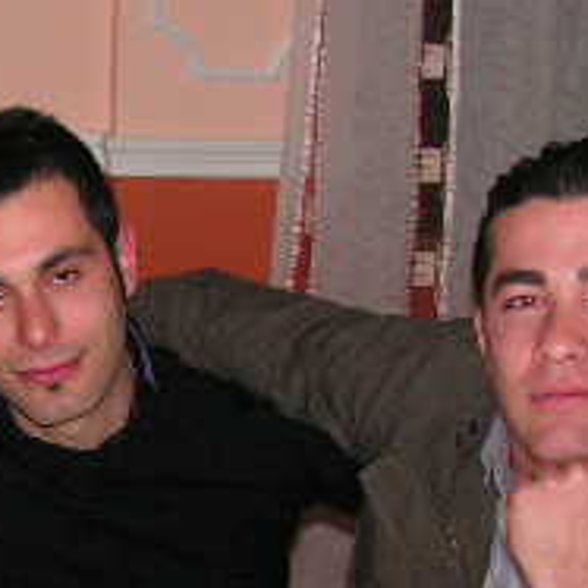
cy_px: 519
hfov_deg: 15.5
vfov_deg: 15.8
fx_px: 2095
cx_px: -97
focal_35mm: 109
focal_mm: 6
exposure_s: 1/40
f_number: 3.2
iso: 200
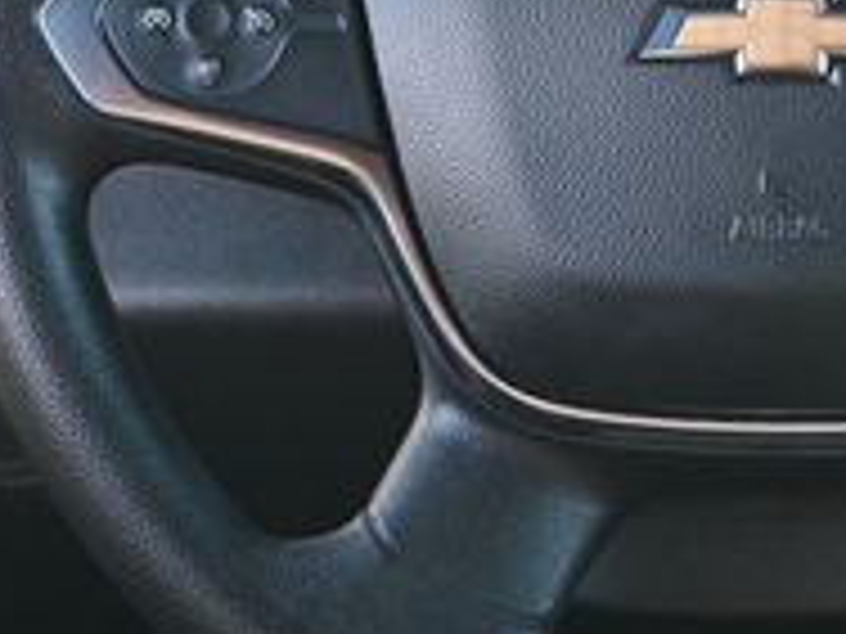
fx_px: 3295
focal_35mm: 135
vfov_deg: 10.9
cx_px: 770
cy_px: 36
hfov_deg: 14.5
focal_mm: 27.5
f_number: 4.5
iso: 640
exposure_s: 1/125
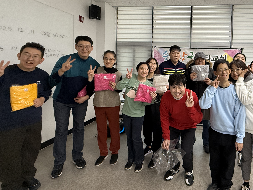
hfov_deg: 74.3
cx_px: 184
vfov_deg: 62.2
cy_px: 67
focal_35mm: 21
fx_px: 153
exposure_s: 1/120
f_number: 2.2
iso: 320
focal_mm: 2.22
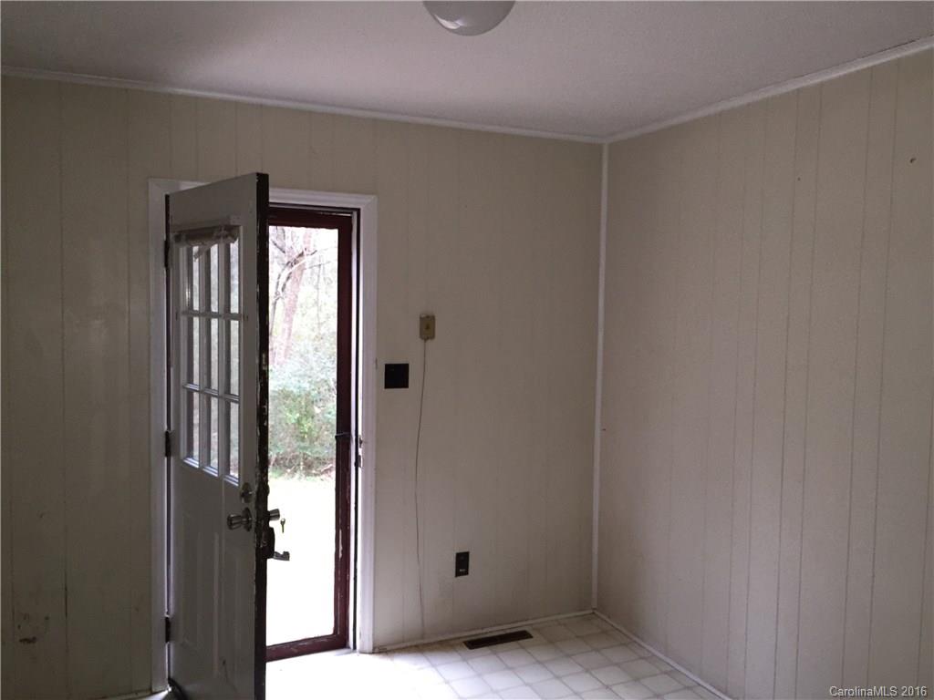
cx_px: 467
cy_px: 350
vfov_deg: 48.2
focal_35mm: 29
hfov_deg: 61.7
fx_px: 782
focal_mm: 4.15
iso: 200
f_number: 2.2
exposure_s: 1/30
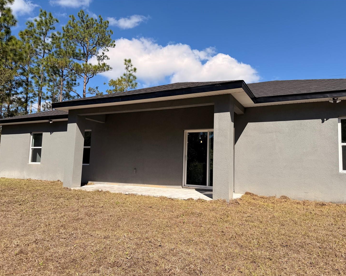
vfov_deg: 54.9
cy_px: 142
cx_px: 171
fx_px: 266
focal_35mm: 26
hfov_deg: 66.0
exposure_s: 1/5319
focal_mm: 6.76
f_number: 1.78
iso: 80
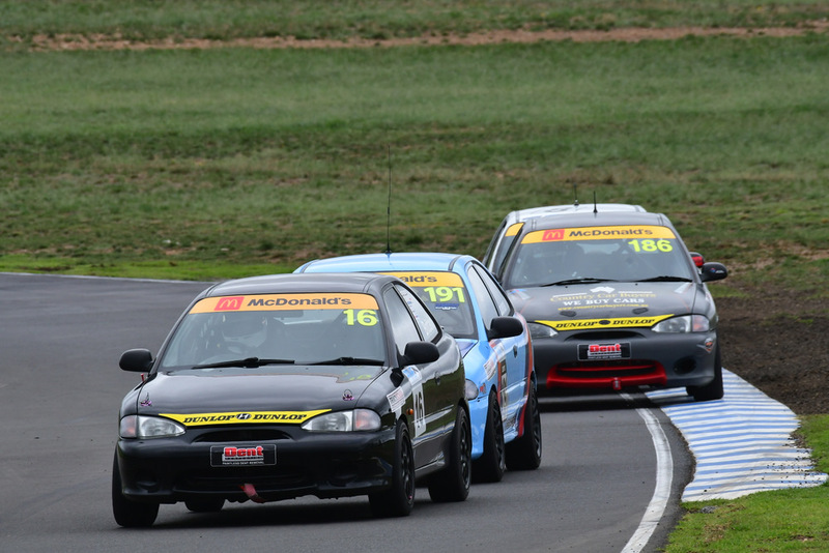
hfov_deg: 2.9
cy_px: 276
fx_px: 16585
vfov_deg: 1.9
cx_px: 414
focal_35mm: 720
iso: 640
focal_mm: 480
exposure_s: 1/640
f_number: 13
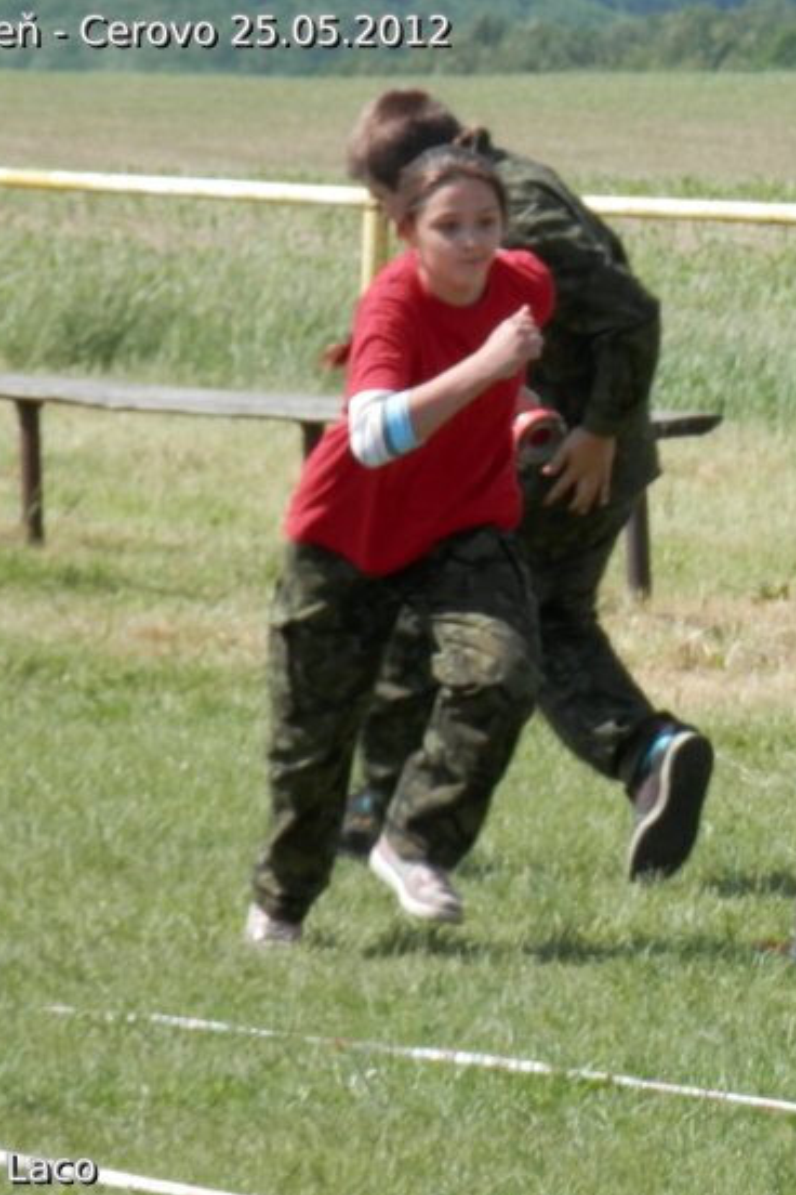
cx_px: 686
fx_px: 11475
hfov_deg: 4.0
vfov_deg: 6.0
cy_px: 599
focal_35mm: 346
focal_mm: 44.4
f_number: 6.2
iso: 80
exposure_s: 1/200
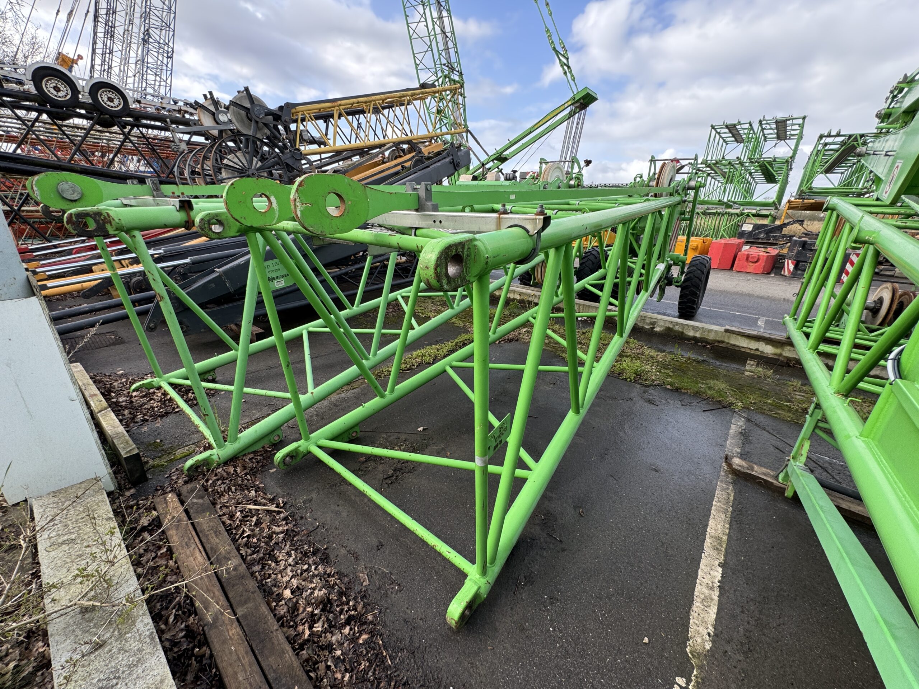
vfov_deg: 85.7
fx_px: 372
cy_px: 344
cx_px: 460
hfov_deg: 102.1
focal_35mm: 14
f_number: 2.2
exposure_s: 1/220
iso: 40
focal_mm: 2.22
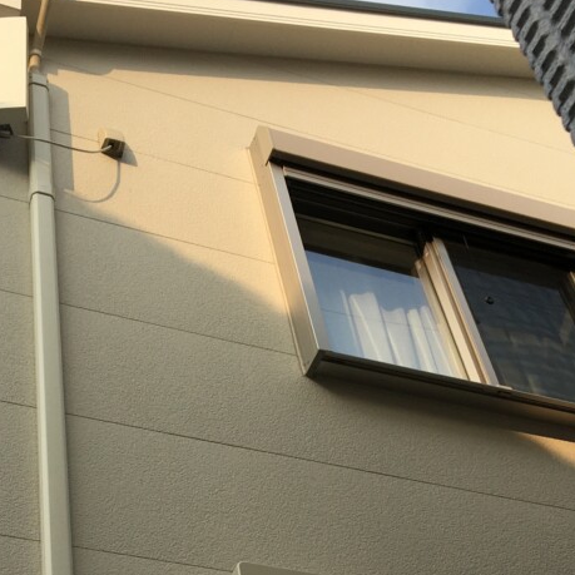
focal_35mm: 67
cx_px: 198
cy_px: 546
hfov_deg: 25.6
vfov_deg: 24.8
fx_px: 1259
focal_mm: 4.15
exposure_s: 1/962
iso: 25
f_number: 2.2
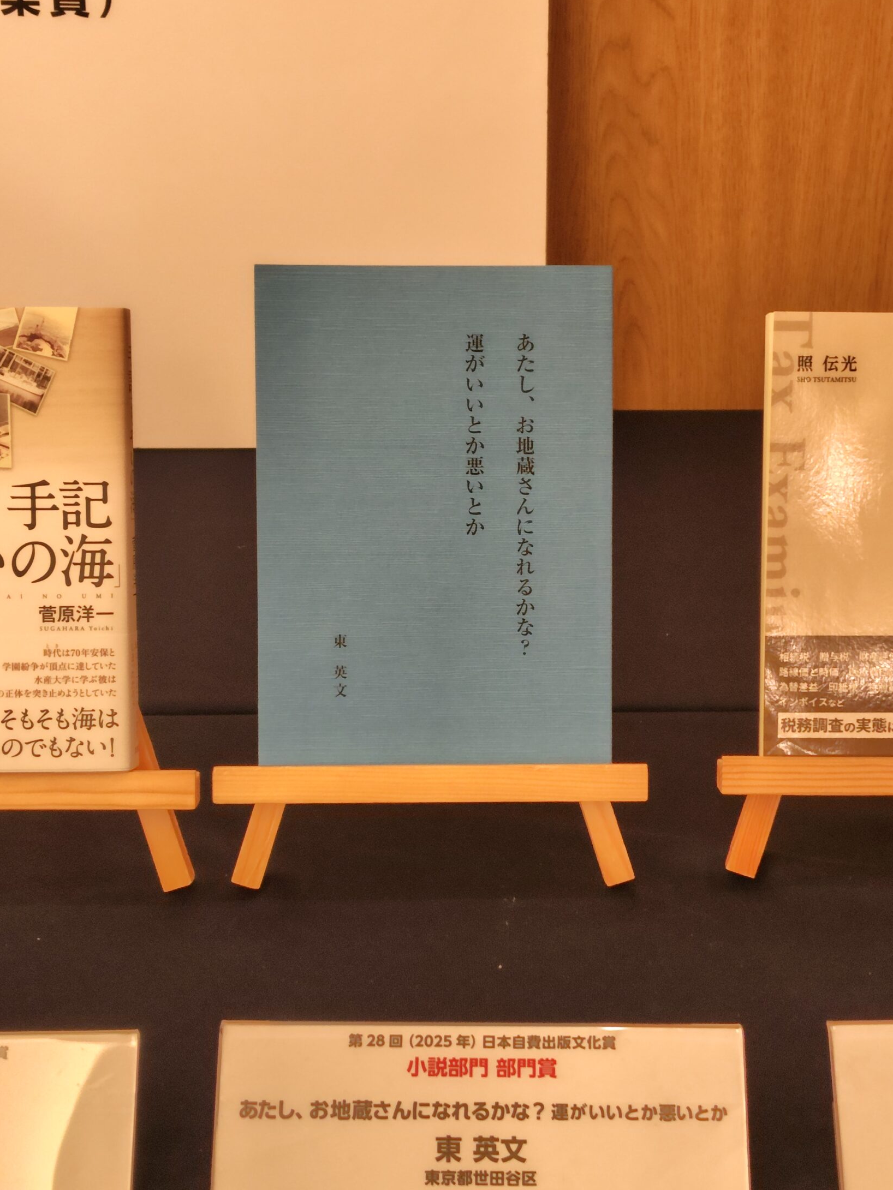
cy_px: 605
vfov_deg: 65.3
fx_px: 929
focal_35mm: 27
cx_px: 497
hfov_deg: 51.3
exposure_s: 1/50
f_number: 1.9
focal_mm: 5.6
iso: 491
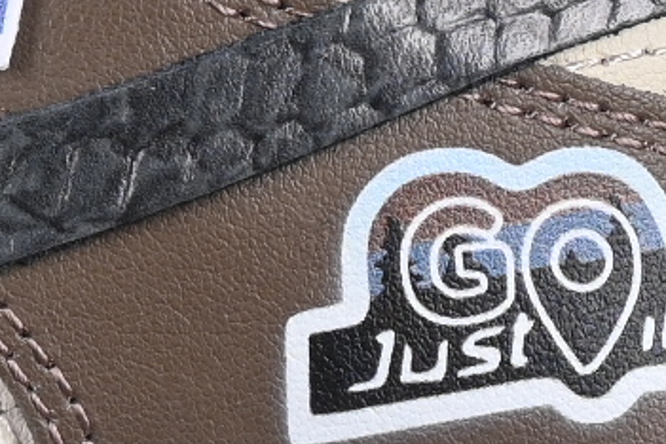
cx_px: -729
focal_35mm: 595
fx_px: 11007
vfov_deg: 2.3
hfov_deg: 3.4
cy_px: -184
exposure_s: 1/80
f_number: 7.1
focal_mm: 50
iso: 160
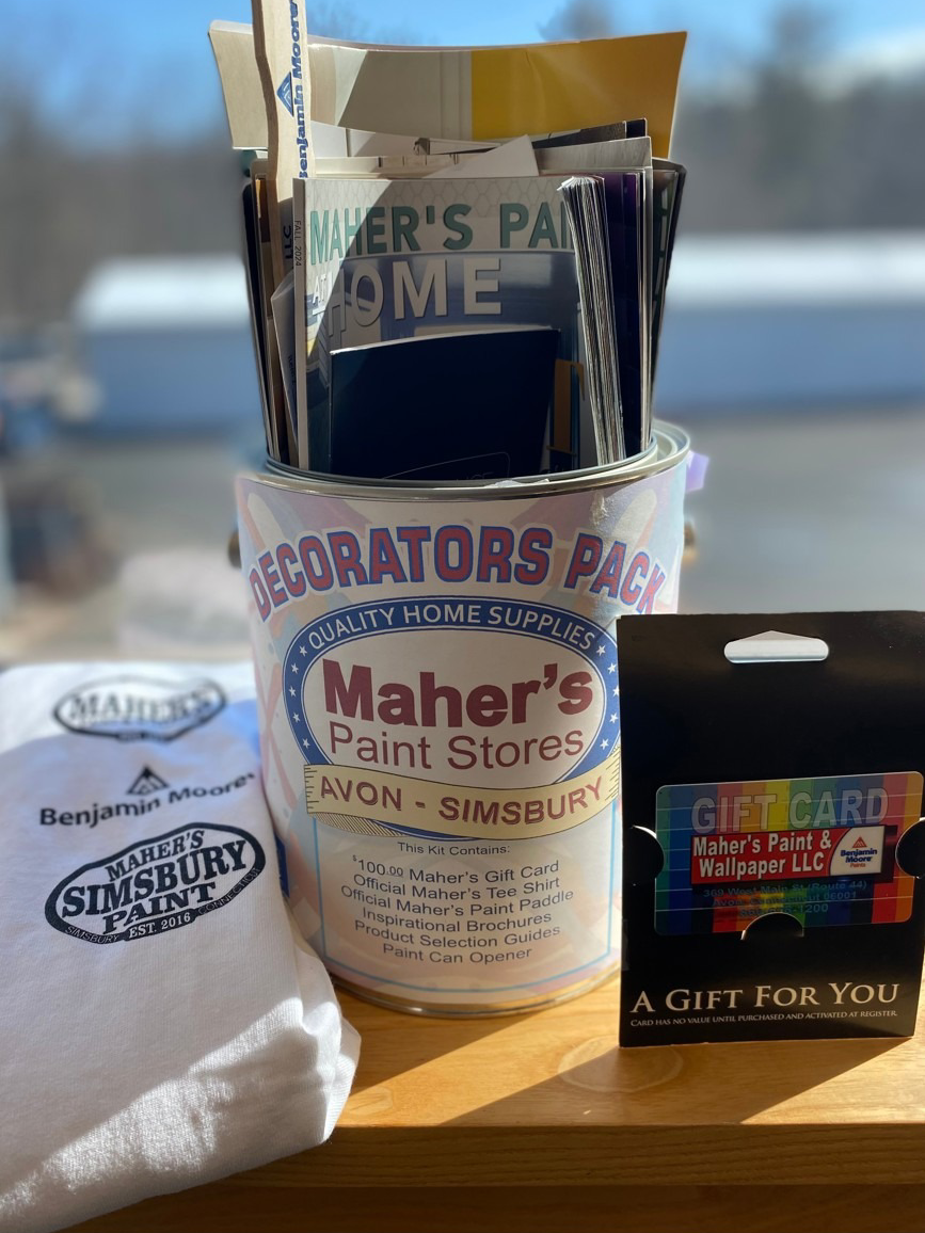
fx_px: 962
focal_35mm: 27
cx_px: 446
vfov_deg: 65.3
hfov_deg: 51.3
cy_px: 615
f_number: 1.8
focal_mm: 4.25
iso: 32
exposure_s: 1/129
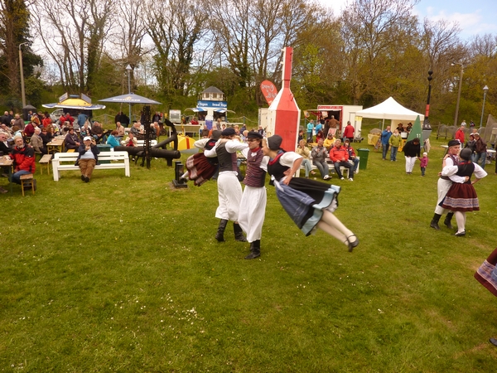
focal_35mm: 25
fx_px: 359
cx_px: 248
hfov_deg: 69.4
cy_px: 186
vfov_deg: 54.9
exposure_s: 1/200
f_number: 4
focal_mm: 4.1
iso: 80
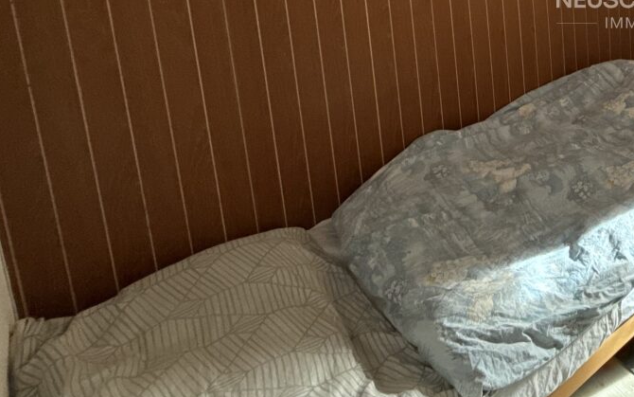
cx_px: 656
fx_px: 536
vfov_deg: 34.5
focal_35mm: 31
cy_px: -50
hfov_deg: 48.4
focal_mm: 2.22
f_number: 2.2
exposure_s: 1/100
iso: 500
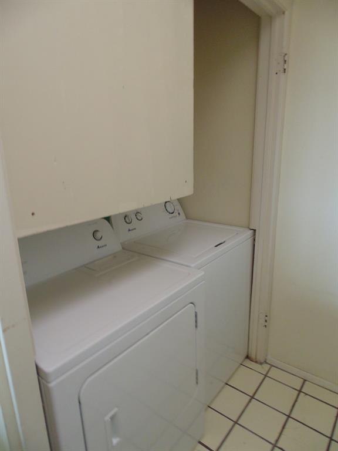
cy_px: 226
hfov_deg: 61.1
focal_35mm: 22
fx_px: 286
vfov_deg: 76.4
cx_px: 169
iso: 160
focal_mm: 4
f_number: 3.1
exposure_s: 1/30
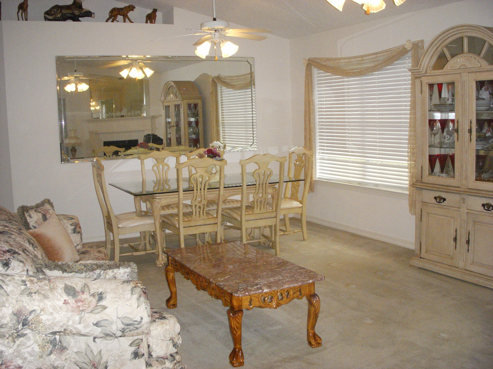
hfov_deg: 49.0
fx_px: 541
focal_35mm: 38
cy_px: 184
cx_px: 246
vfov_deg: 37.7
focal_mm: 6.3
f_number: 3.3
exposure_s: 1/200
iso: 640
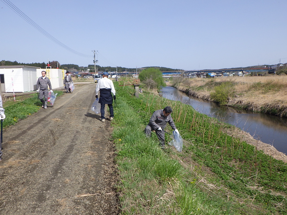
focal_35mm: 28
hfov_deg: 63.4
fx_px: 232
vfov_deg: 49.7
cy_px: 108
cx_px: 144
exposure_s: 1/1000
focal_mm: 5
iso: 125
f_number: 4.2
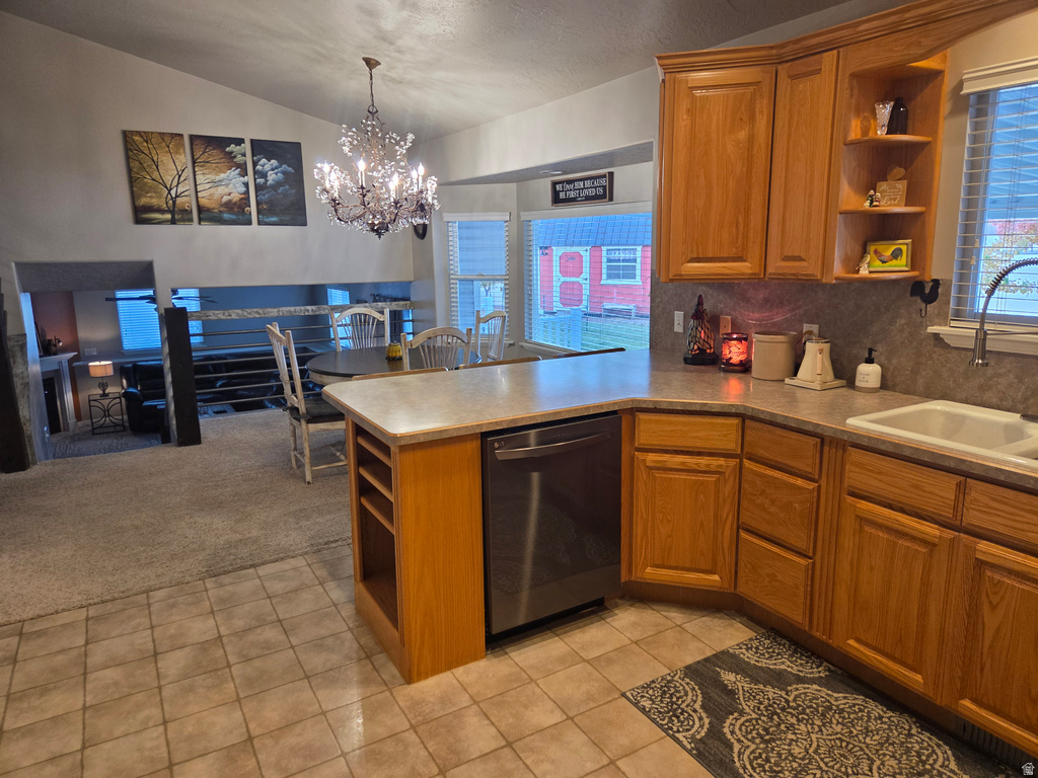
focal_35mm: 23
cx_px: 519
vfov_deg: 58.9
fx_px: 690
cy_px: 389
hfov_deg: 73.9
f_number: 1.8
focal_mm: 5.4
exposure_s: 1/120
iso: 200
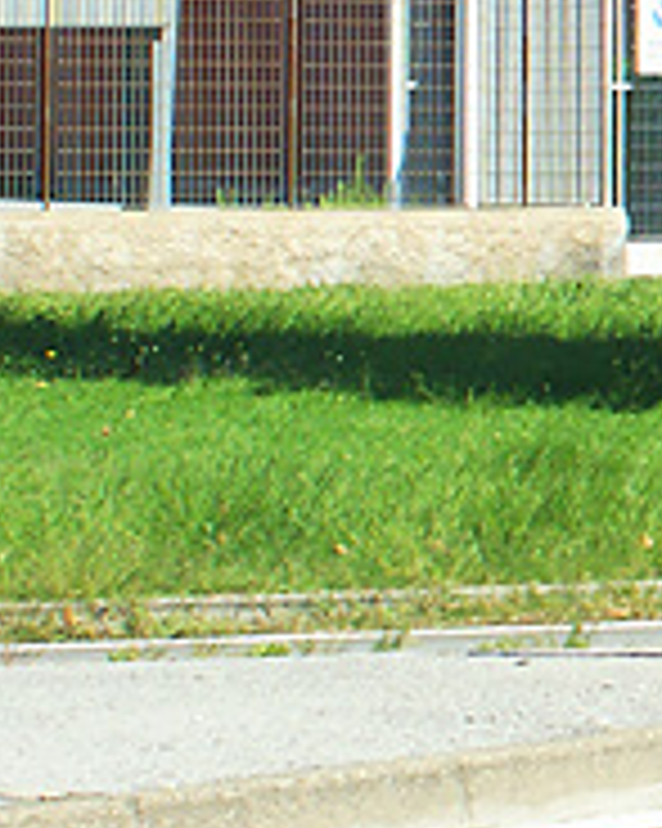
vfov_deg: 6.1
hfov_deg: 4.7
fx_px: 7696
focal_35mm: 314
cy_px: -99
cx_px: 1945
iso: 200
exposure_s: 1/500
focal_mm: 40
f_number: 6.3
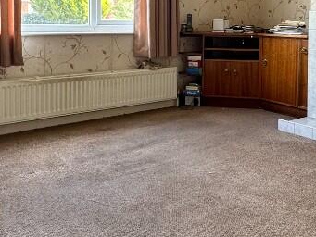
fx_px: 384
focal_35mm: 42
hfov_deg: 43.8
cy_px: 39
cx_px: 221
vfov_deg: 33.1
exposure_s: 1/99
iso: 125
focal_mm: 2.22
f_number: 2.2
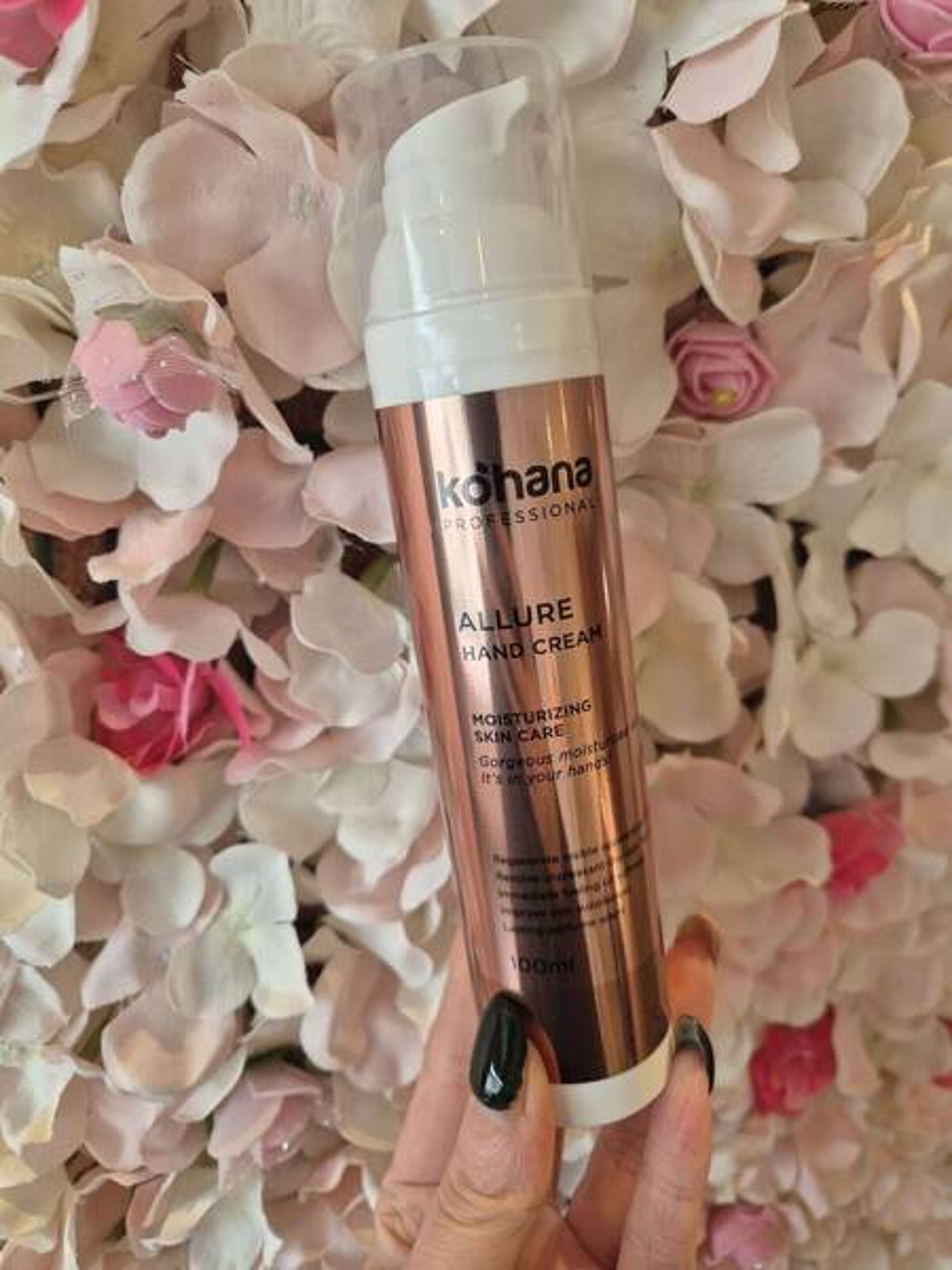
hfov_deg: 58.9
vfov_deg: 73.9
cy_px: 635
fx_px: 843
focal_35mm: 23
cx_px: 476
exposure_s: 1/100
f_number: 1.8
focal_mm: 5.4
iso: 160
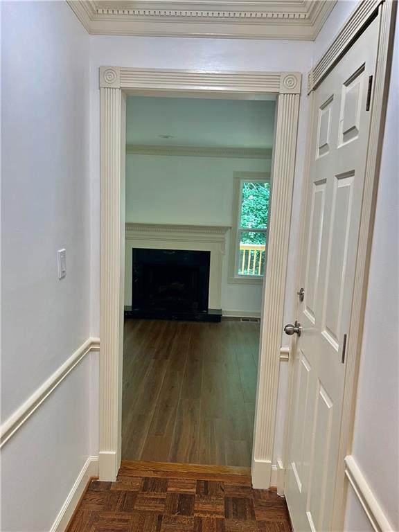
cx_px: 200
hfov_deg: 53.1
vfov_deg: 67.3
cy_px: 266
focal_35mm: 26
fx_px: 400
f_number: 1.5
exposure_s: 1/60
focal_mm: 5.7
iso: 160
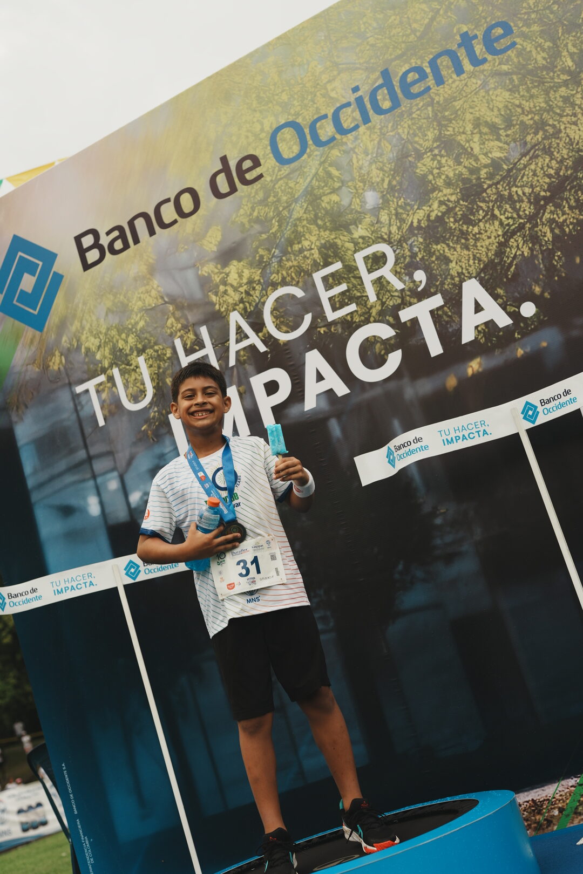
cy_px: 437
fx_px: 1214
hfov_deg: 27.0
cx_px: 292
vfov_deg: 39.6
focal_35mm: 50
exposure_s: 1/250
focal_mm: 50
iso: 160
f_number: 3.2
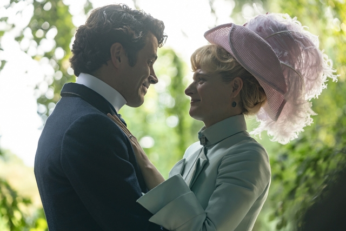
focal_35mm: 111
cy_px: 116
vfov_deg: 12.3
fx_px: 1067
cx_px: 173
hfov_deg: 18.4
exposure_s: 1/200
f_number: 3.5
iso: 640
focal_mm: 111
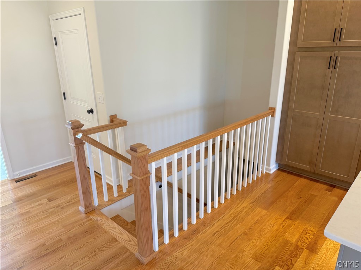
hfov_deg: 71.6
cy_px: 135
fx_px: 250
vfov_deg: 56.8
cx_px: 180
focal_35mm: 24
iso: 125
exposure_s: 1/120
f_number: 1.78
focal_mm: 6.76
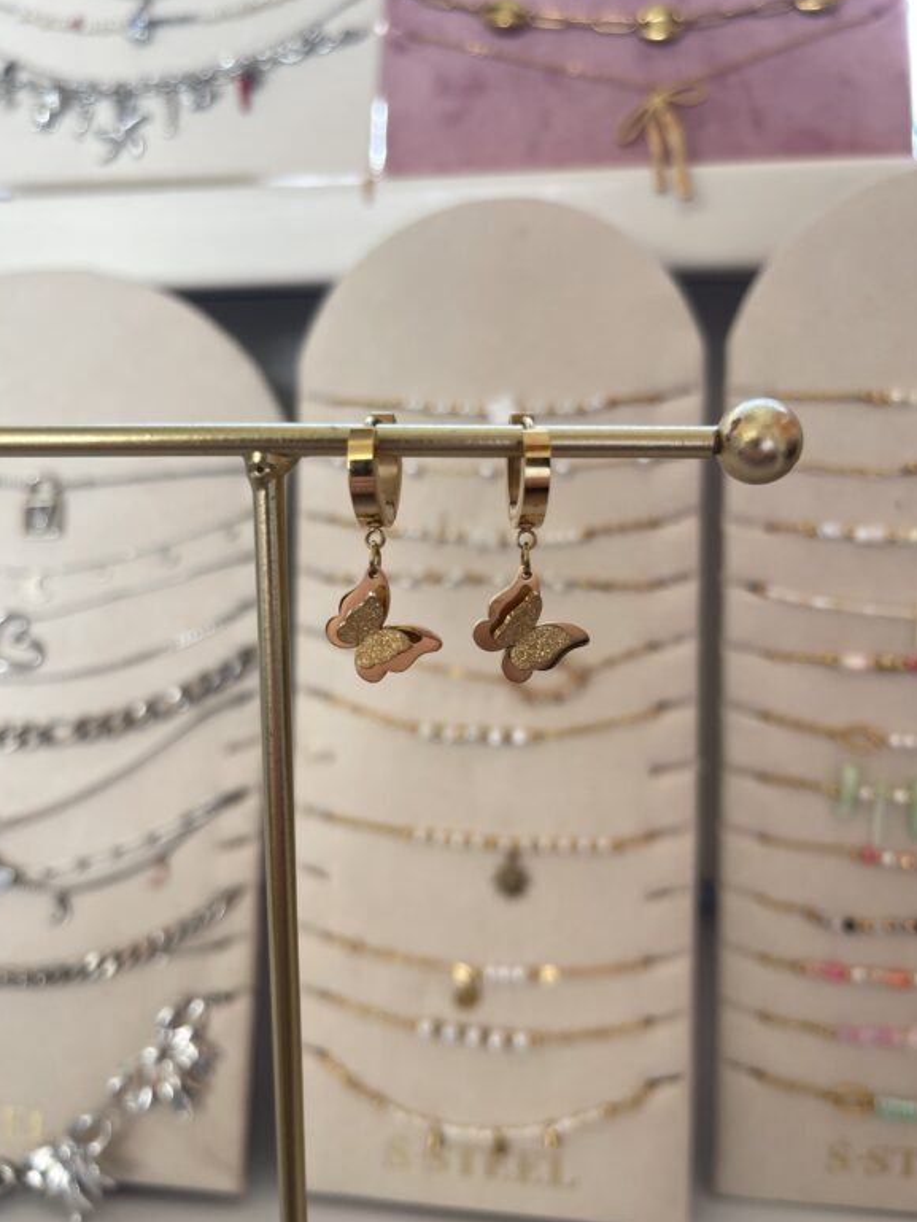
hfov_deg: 53.1
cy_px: 615
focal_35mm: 26
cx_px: 462
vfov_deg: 67.3
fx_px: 918
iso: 80
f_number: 1.6
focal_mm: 5.1
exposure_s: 1/121
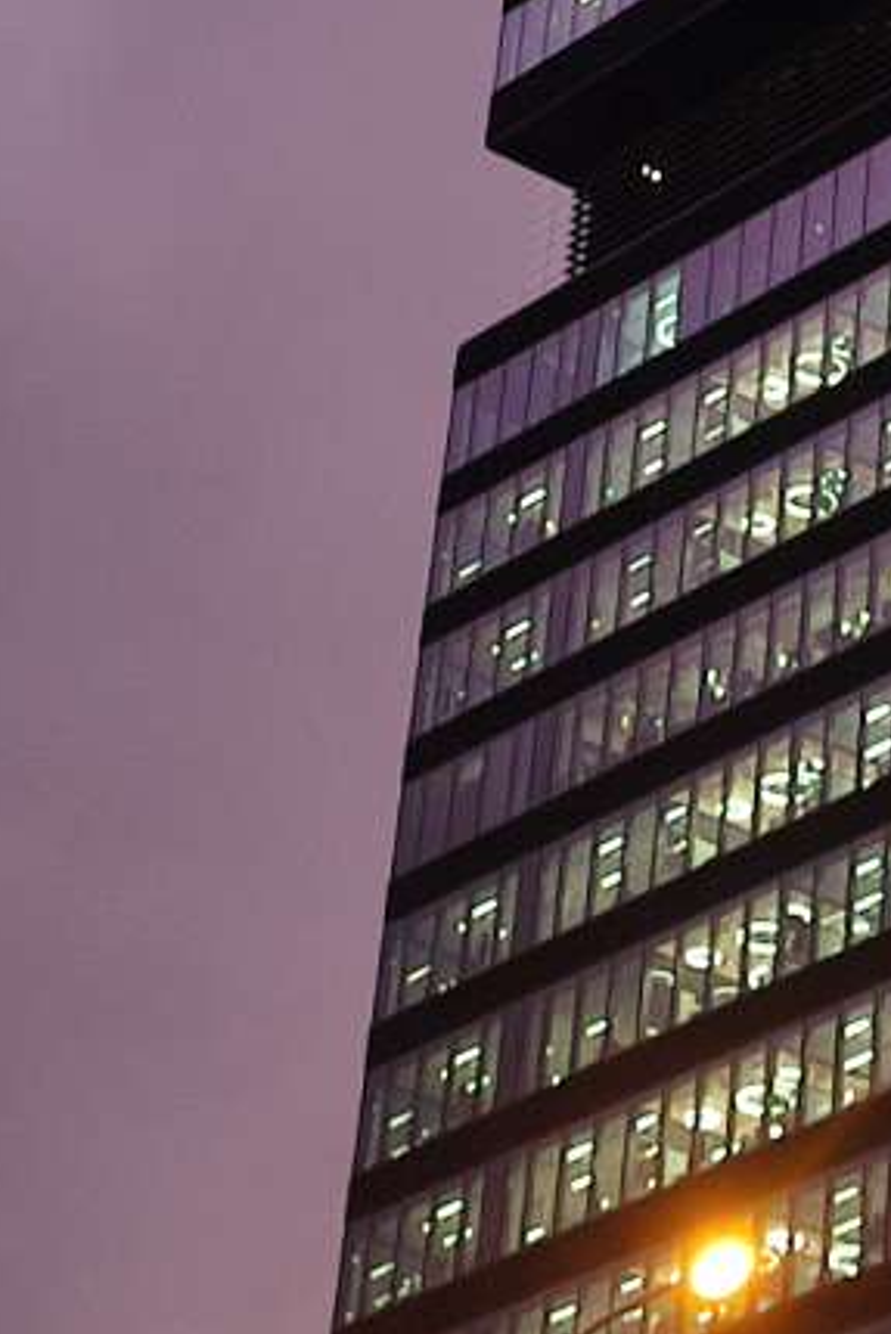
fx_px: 3227
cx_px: 1523
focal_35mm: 87
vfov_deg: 21.4
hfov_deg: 14.2
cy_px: -332
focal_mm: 5.89
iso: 303
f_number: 1.89
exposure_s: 1/33
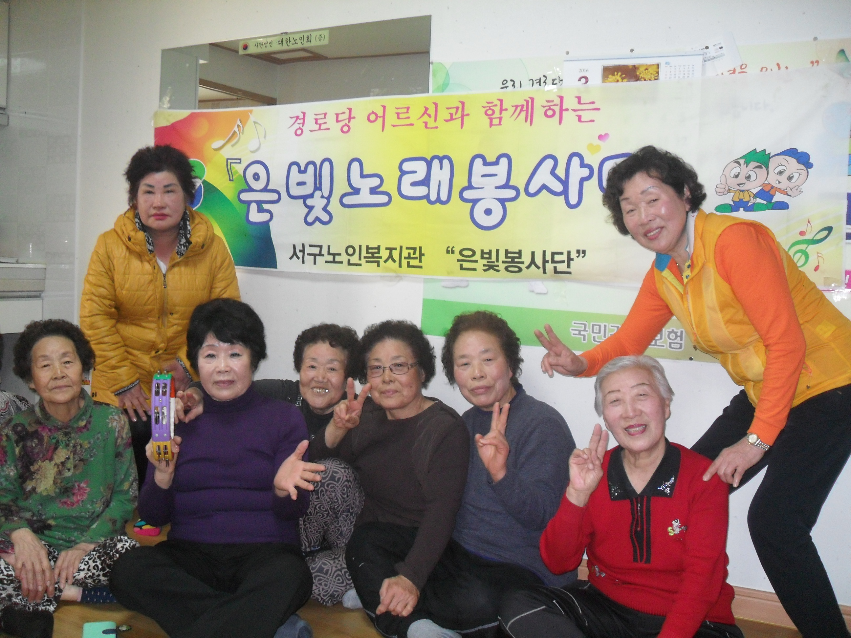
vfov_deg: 40.7
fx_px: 860
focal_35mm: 35
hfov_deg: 52.6
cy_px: 319
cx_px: 426
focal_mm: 6.2
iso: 200
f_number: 2.8
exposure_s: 1/45
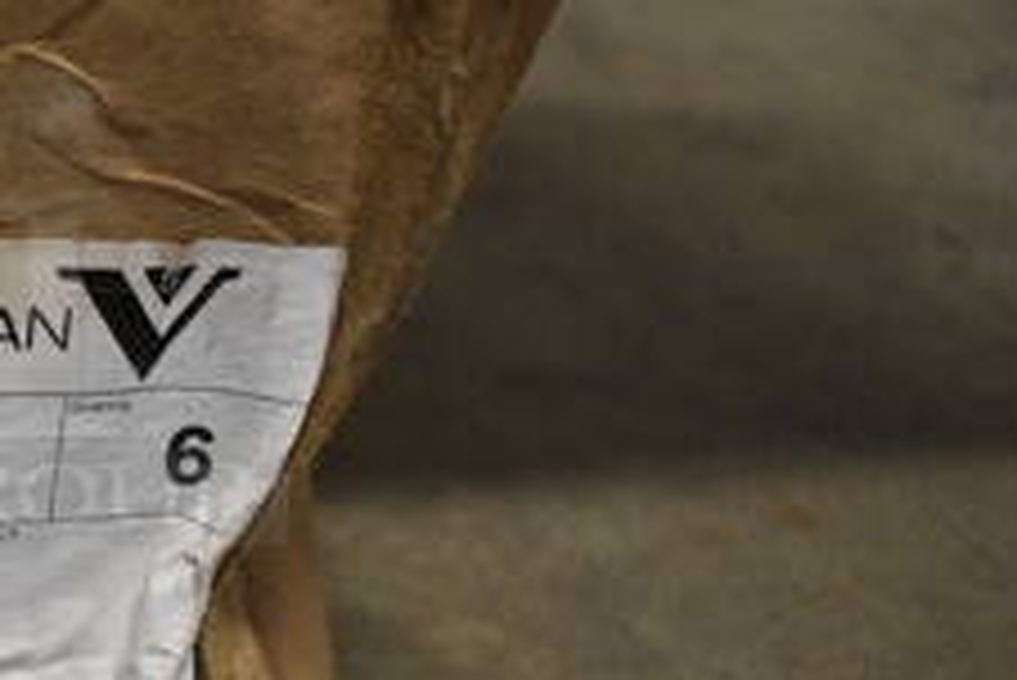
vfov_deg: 18.7
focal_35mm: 73
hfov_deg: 24.9
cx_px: -212
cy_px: 306
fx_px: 2063
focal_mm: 18
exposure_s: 1/60
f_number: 4
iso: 2500
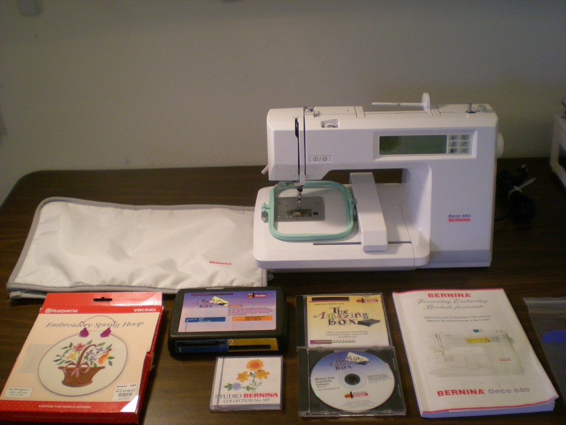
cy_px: 212
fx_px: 621
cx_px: 283
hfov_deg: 49.0
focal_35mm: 38
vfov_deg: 37.7
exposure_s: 1/36.1
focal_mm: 6.3
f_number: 3.1
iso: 200
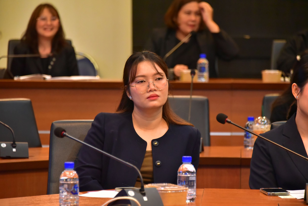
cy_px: 103
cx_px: 154
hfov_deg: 9.8
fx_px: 1797
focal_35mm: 210
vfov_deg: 6.5
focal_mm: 210
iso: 8000
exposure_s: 1/125
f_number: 5.6
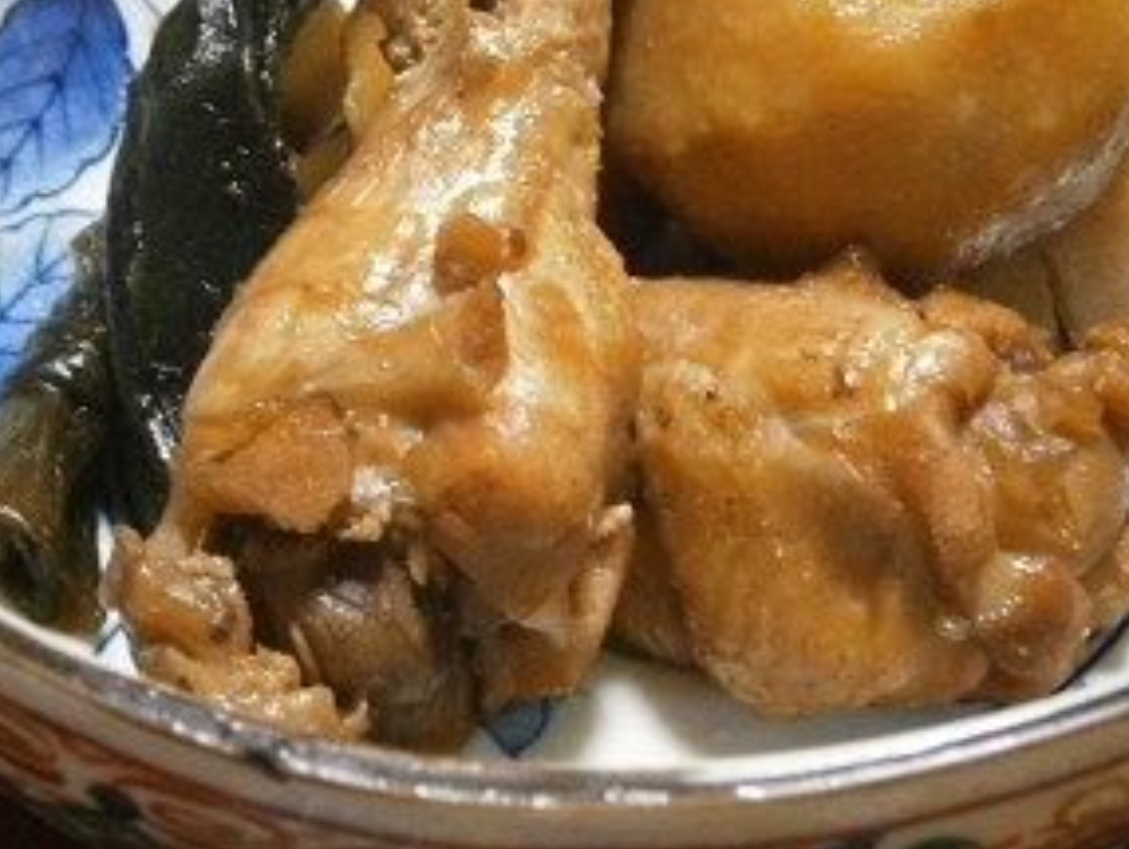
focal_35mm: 74
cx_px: 675
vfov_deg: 19.9
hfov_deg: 26.3
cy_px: 272
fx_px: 2416
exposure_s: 1/20
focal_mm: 8.3
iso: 800
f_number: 3.4
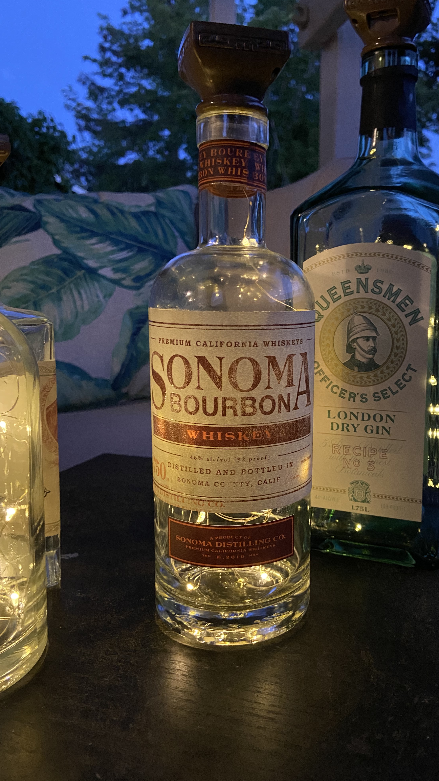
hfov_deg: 39.9
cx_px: 273
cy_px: 392
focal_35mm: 29
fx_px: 600
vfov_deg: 66.1
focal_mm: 4.25
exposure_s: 1/30
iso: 800
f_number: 1.8
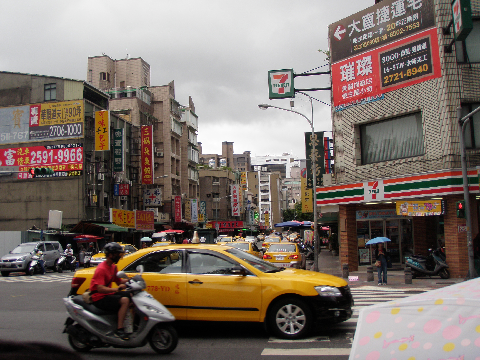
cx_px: 240
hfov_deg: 49.0
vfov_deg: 37.7
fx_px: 527
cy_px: 180
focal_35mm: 38
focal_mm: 6.7
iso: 80
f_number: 3.5
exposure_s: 1/500
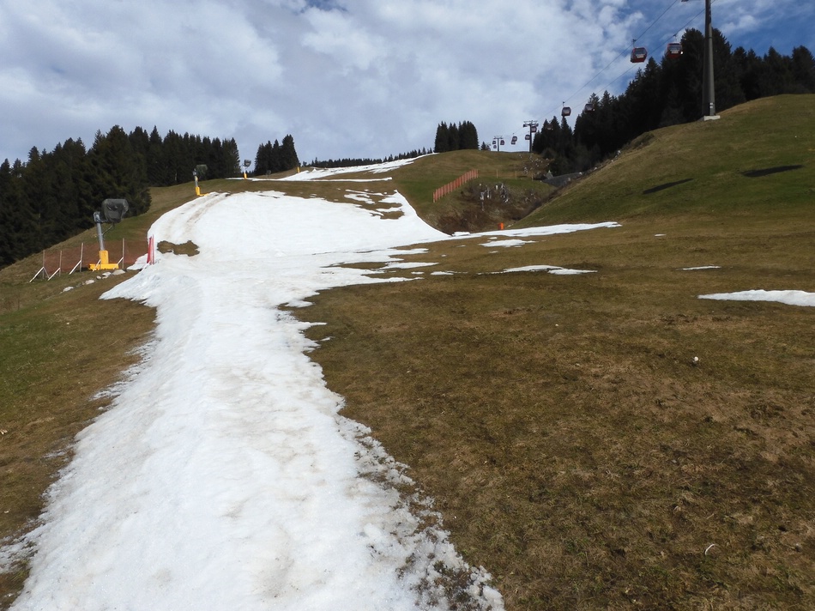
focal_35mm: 24
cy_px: 306
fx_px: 565
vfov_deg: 56.8
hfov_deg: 71.6
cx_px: 408
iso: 100
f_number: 4.5
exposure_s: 1/2000
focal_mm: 4.3
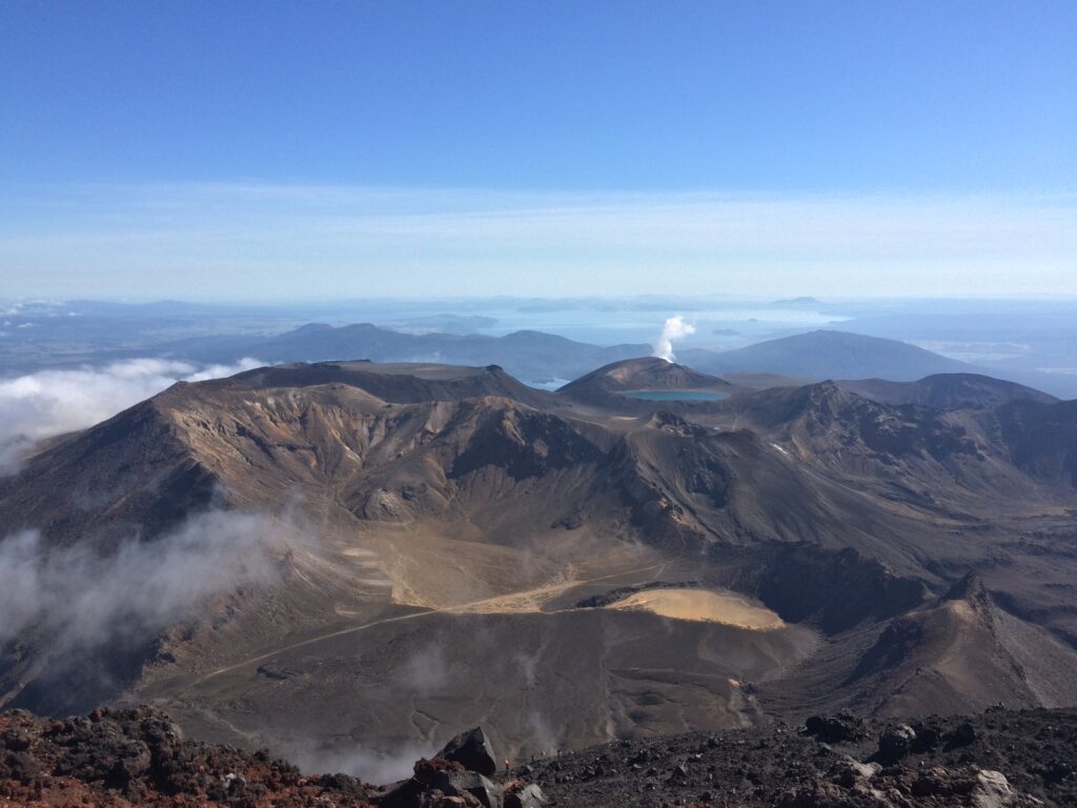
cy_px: 404
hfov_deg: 61.7
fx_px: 902
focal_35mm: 29
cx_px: 538
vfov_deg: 48.2
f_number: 2.2
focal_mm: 4.15
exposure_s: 1/2740
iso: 32
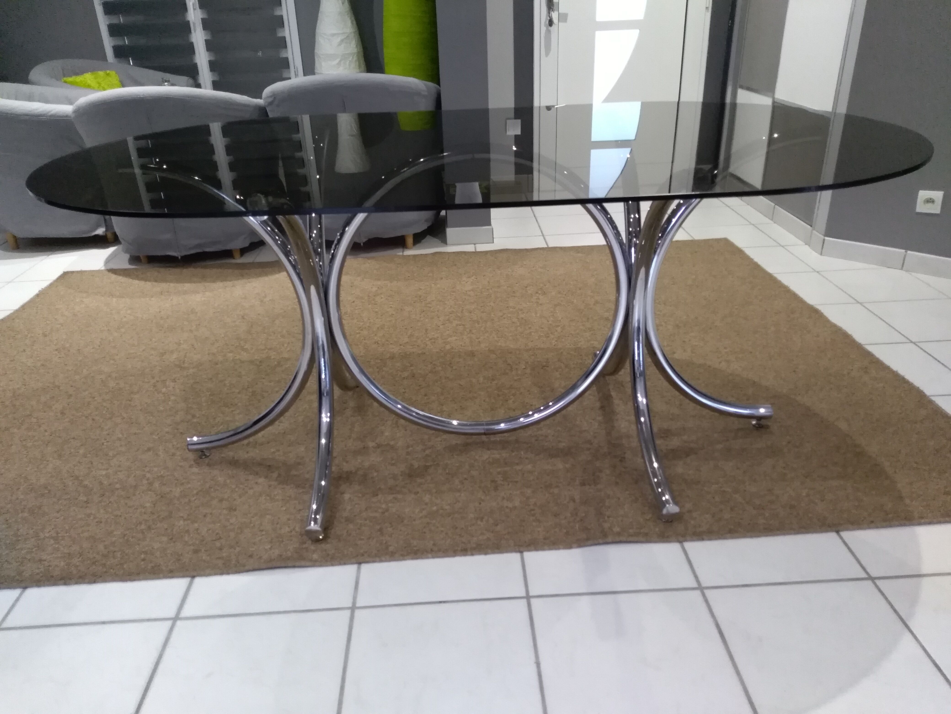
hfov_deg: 67.3
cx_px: 476
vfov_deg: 53.1
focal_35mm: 26
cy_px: 357
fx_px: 714
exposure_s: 1/25
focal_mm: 3.54
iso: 889
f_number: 2
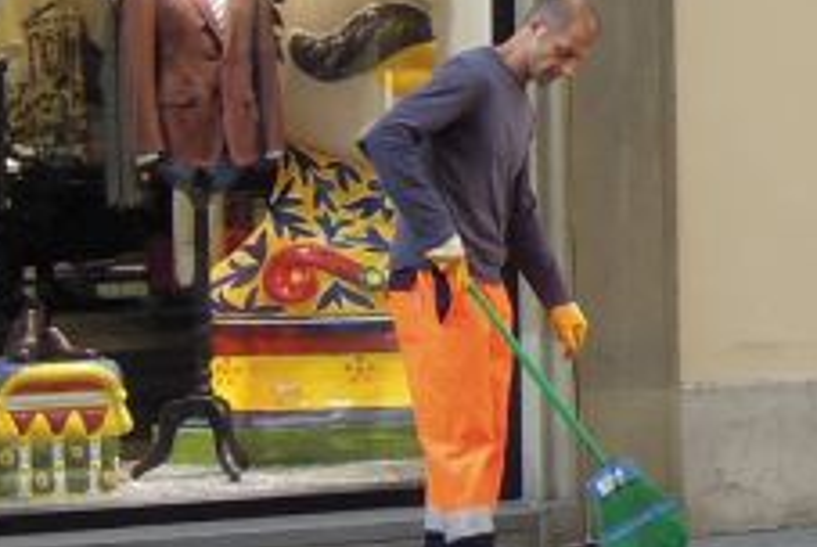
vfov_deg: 8.4
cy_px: 7
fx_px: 3727
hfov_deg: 12.1
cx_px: 1123
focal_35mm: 164
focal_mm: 6.3
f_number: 3.2
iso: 160
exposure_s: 1/80
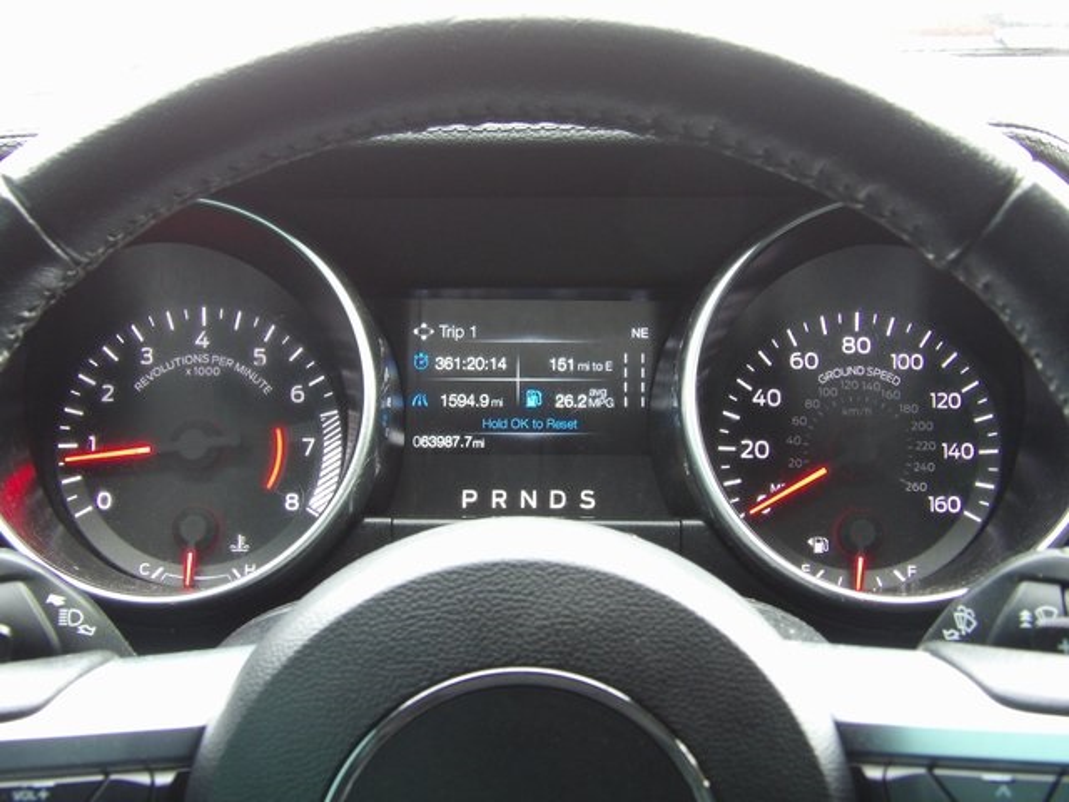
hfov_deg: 31.2
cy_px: 401
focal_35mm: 62
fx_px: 1915
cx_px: 534
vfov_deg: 23.7
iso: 285
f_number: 4
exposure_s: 1/17
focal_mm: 11.1
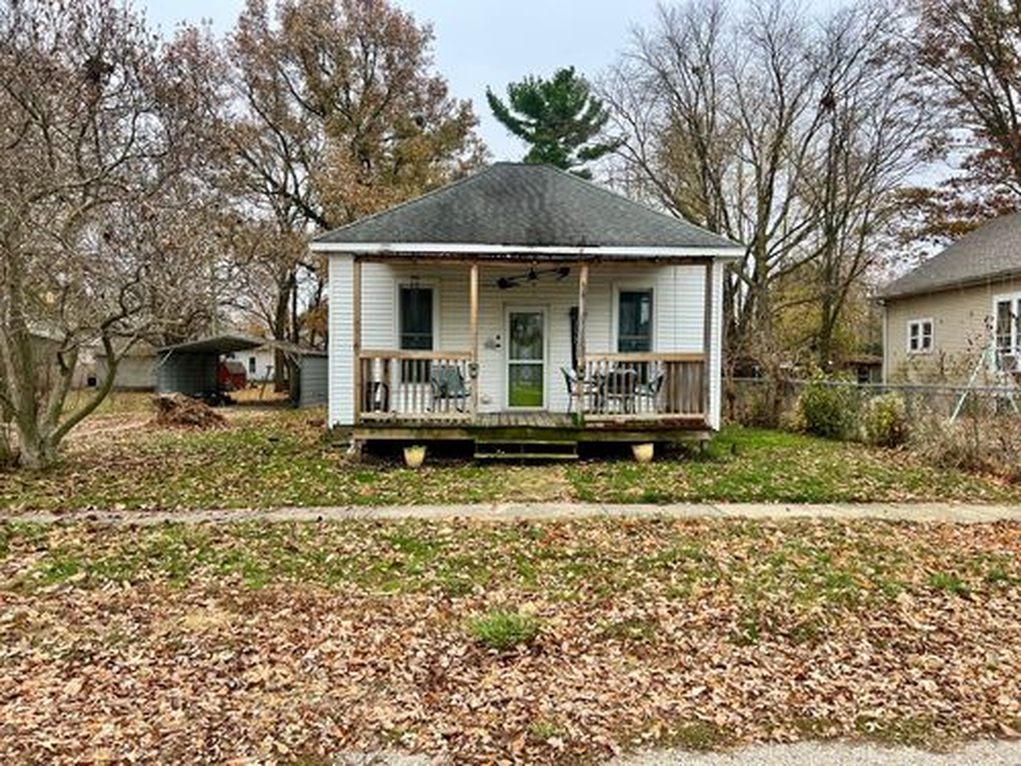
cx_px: 510
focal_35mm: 26
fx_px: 767
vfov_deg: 53.1
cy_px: 383
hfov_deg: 67.3
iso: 40
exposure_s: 1/266
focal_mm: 5.7
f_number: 1.5
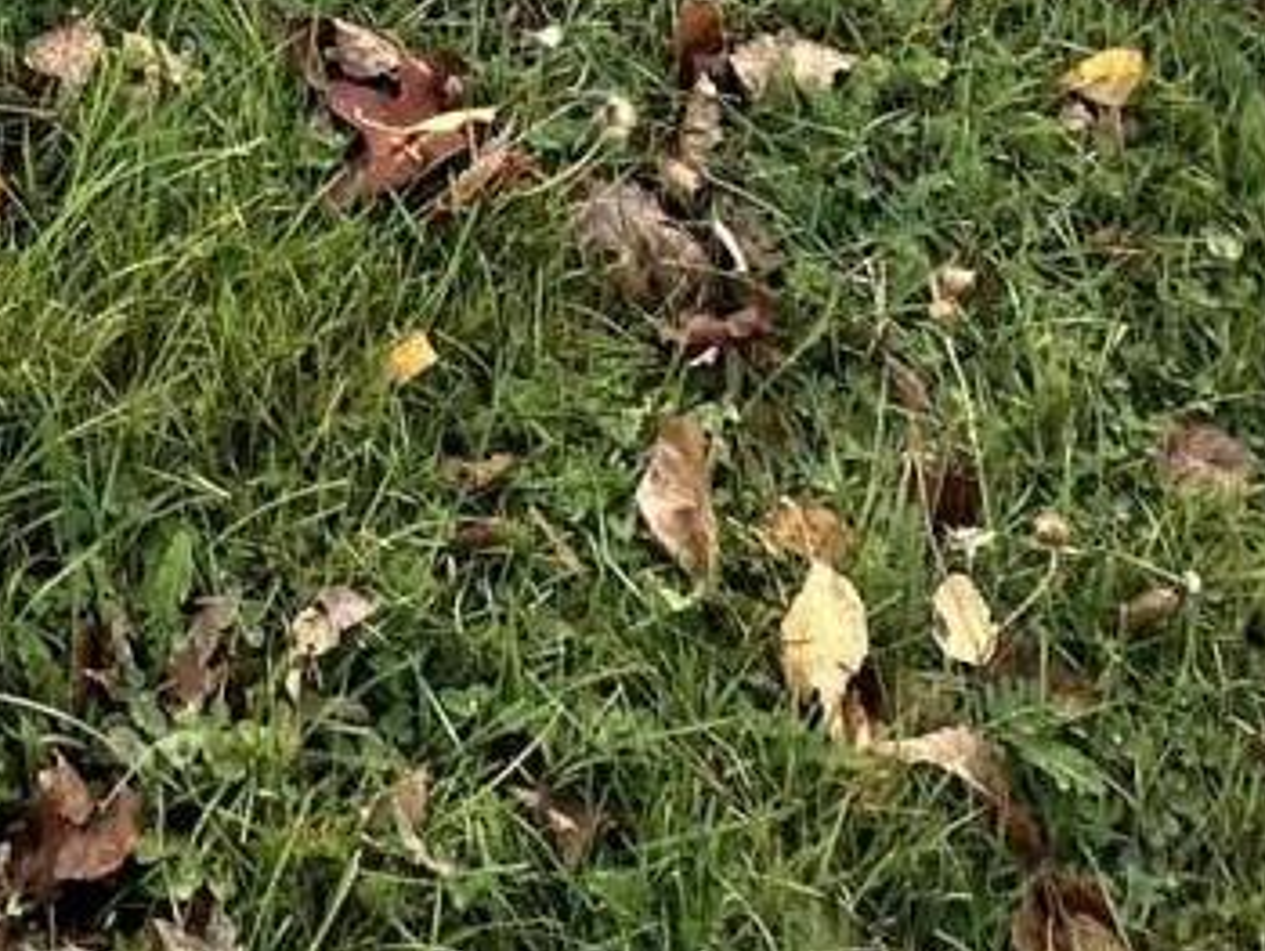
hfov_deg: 22.6
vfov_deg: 13.4
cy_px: -1349
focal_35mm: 80
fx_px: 2926
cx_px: -231
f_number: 2.2
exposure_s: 1/164
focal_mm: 2.22
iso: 40
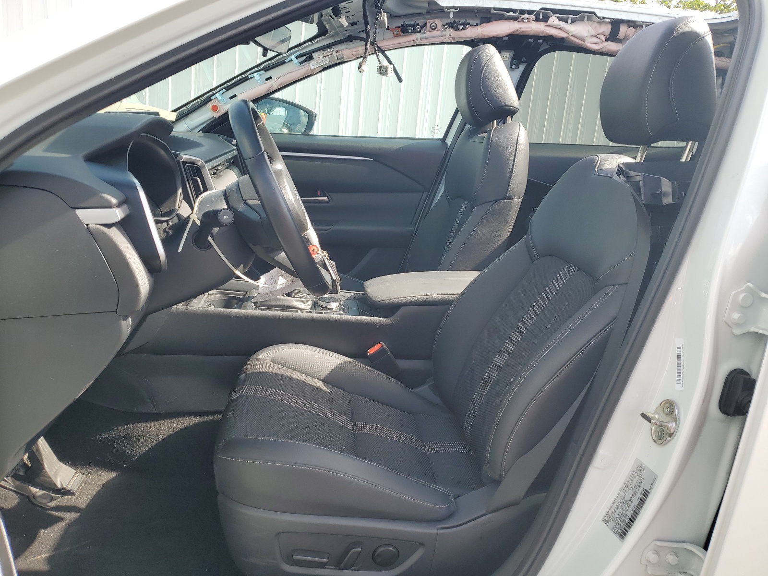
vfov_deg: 53.1
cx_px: 384
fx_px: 577
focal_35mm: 26
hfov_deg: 67.3
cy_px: 288
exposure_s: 1/667
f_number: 1.5
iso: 50
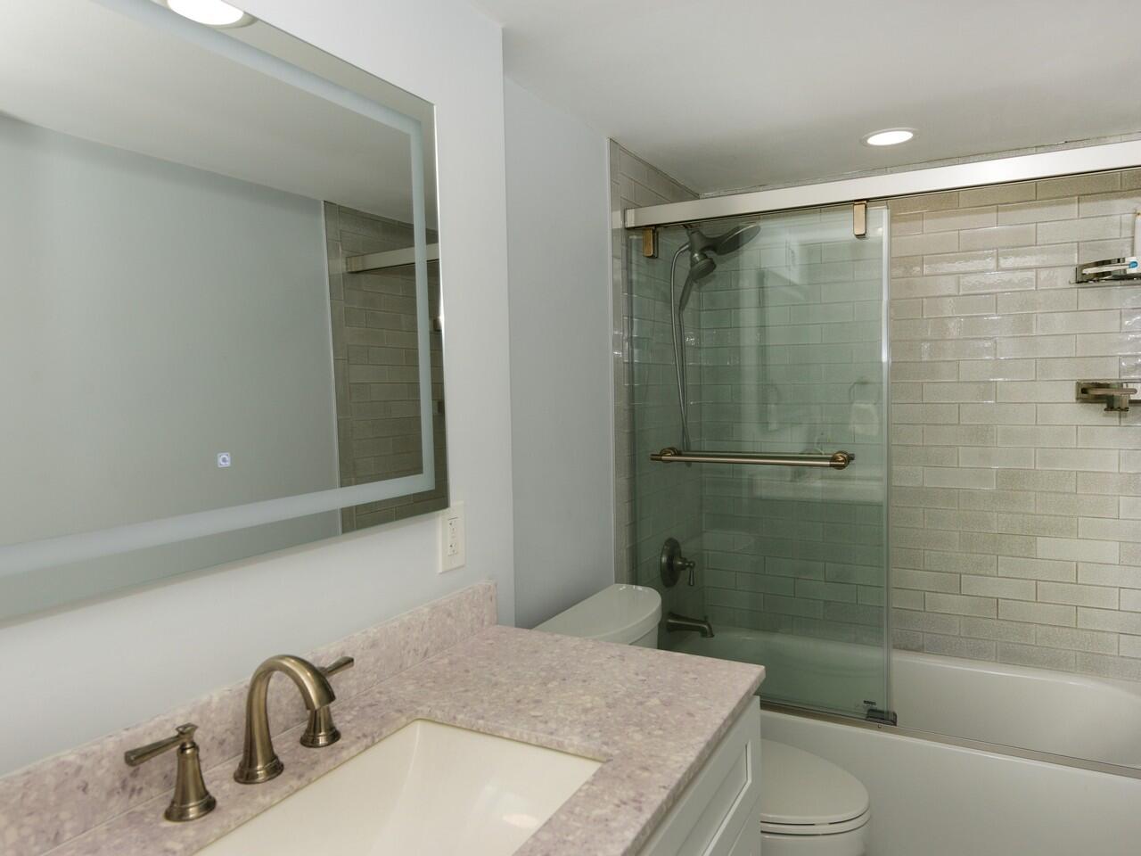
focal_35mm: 22
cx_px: 570
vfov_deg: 61.1
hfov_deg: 76.4
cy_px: 428
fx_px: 725
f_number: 7.1
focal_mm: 22
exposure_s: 1/250
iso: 320
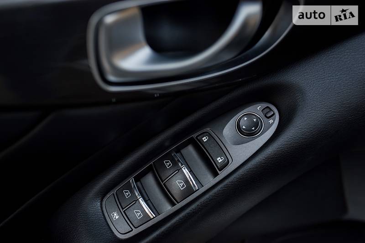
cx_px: 182
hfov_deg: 54.4
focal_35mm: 35
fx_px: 355
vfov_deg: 37.8
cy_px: 122
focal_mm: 35
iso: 1000
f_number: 2.8
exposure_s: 1/1250
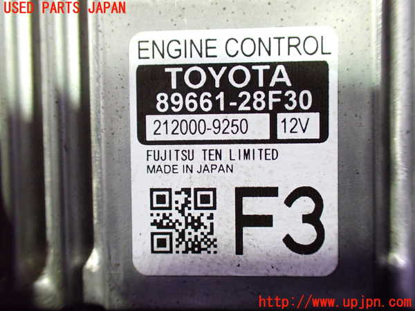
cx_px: 208
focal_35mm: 30
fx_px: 360
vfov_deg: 46.8
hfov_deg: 60.0
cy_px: 156
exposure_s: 1/30
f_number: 2.3
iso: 1000
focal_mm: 5.4
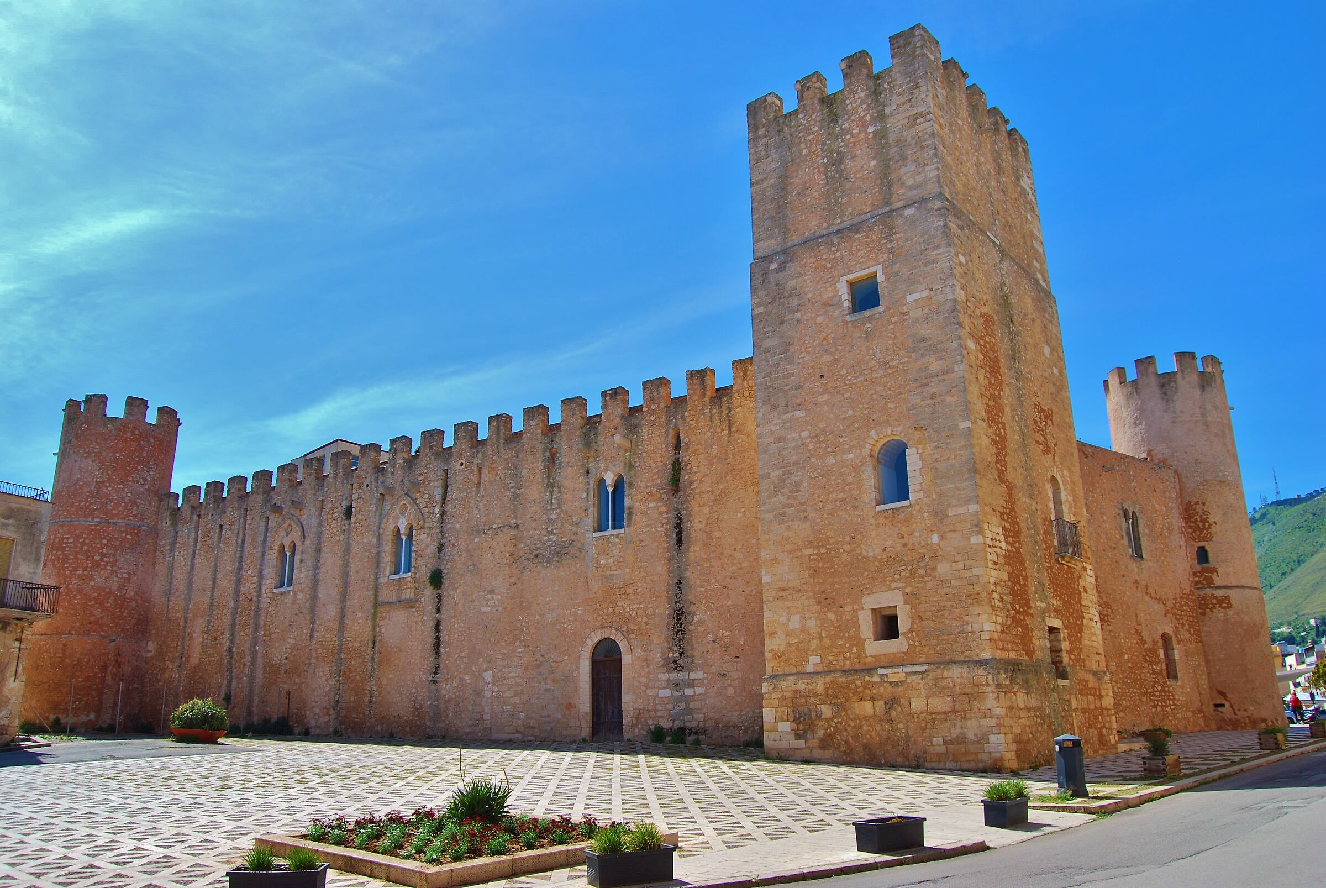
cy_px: 444
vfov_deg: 48.1
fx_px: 996
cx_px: 663
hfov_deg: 67.3
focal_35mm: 27
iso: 100
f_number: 7.1
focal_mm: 18
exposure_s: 1/200
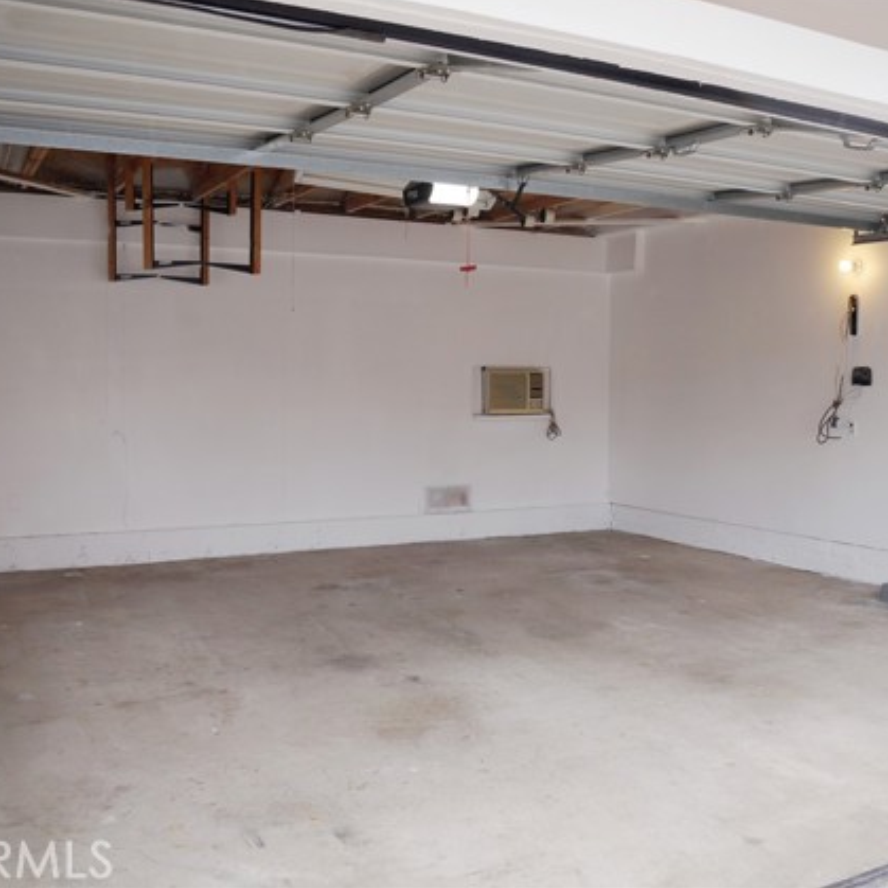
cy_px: 440
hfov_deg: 47.0
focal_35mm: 35
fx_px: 1016
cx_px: 515
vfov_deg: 47.2
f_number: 4
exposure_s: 1/160
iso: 125
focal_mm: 18
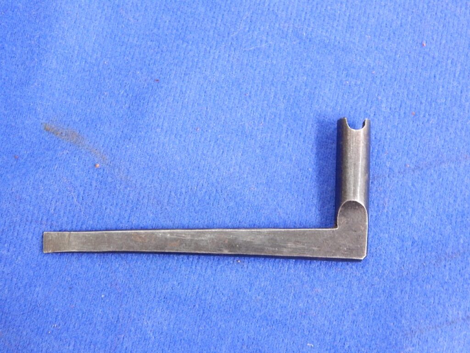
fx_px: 828
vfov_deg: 24.0
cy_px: 176
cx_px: 235
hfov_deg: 31.7
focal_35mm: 61
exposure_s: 1/8
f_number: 4
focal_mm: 10.9
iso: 800
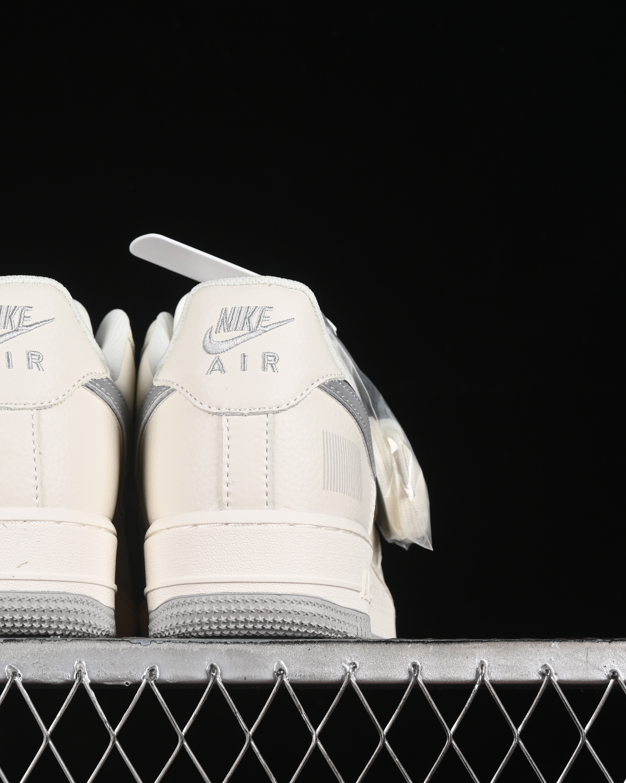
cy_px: 386
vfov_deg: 17.6
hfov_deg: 14.1
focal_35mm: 109
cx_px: 138
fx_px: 2525
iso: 160
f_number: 8
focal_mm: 50
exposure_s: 1/80
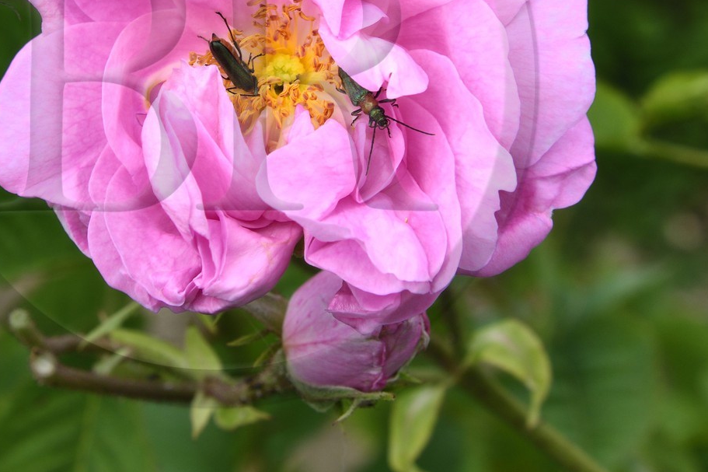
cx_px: 214
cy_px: 84
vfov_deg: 11.1
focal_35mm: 123
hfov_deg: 16.6
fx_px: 2418
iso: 400
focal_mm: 70
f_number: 16
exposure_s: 1/250
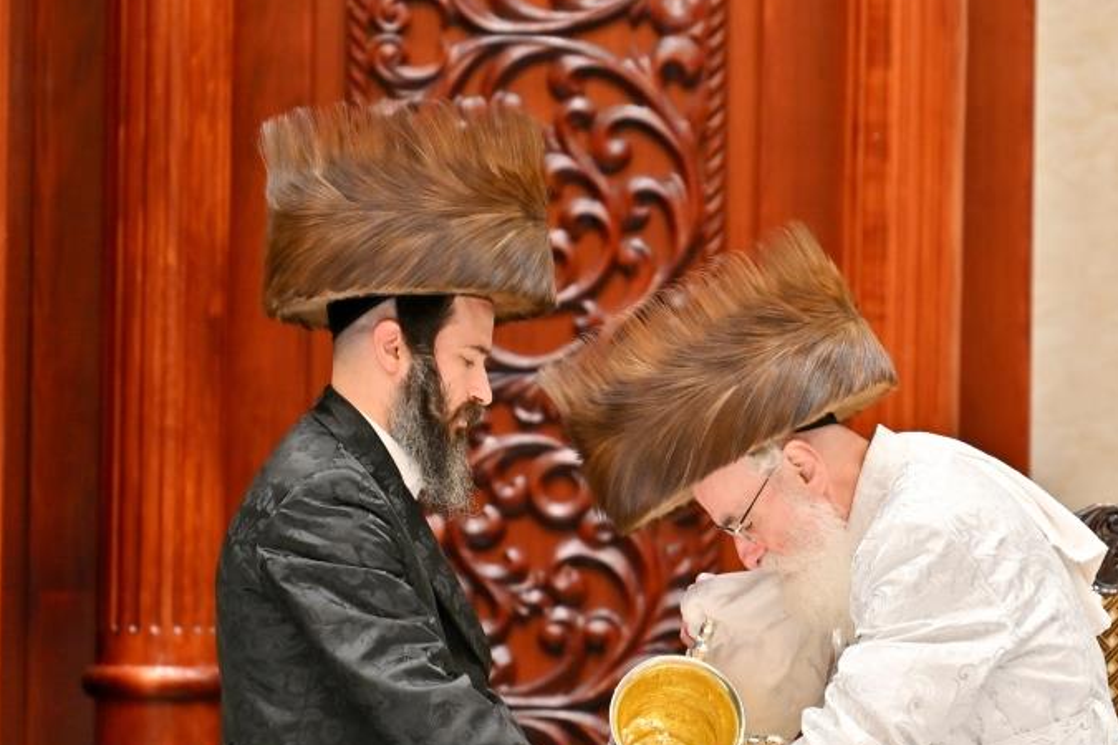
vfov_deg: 3.0
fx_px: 14129
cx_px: 757
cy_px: 485
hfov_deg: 4.5
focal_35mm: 455
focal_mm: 200
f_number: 2.8
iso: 200
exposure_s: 1/250
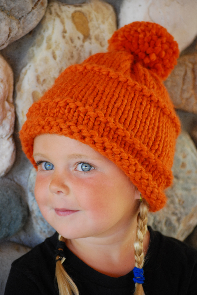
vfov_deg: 18.2
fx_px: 921
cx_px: 98
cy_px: 148
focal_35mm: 112
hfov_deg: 12.2
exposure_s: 1/60
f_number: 4.2
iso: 450
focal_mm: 75
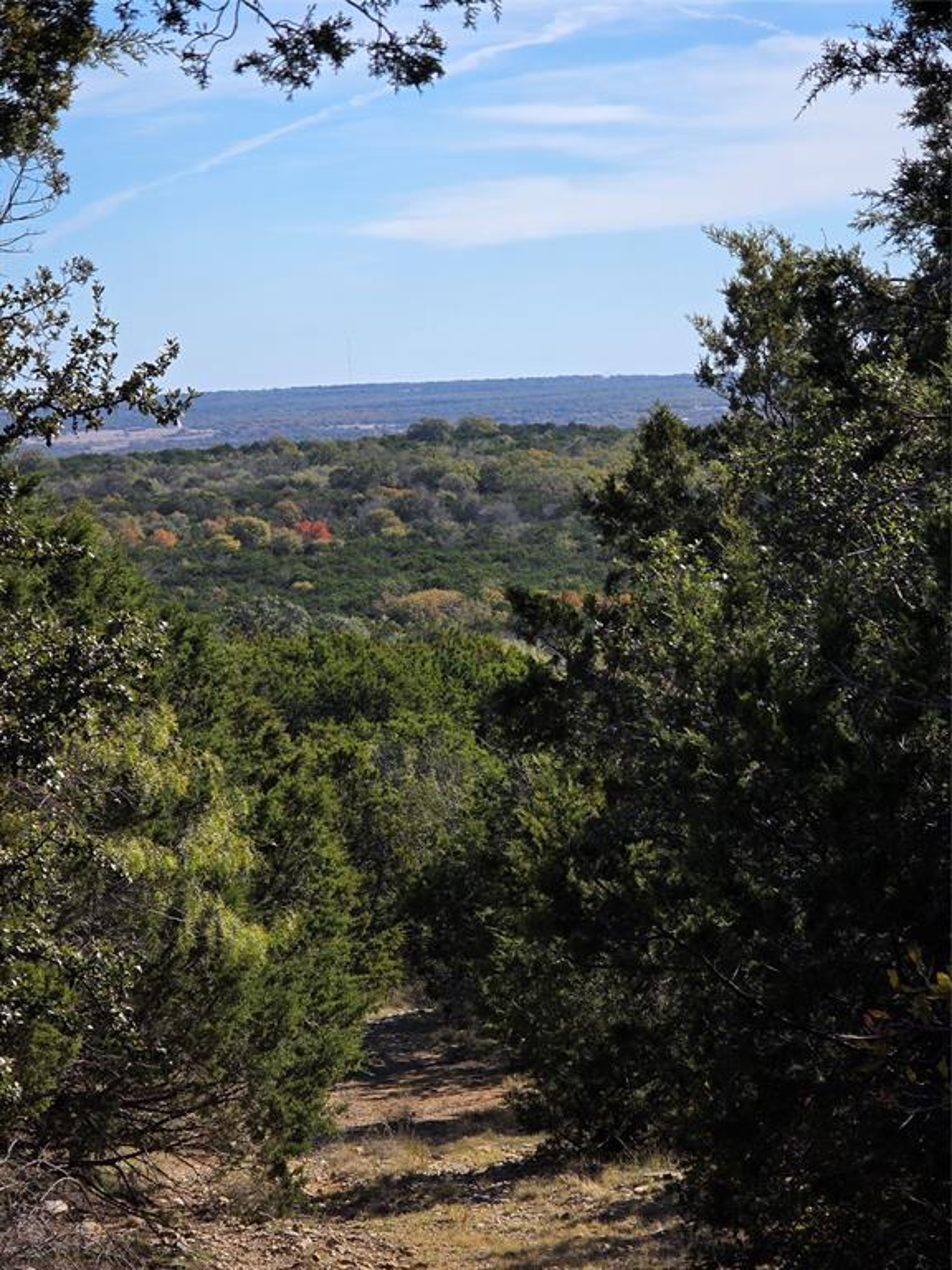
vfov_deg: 17.1
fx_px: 4217
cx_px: 476
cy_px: 635
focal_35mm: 115
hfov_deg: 12.9
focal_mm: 18.6
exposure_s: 1/1265
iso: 64
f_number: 3.4
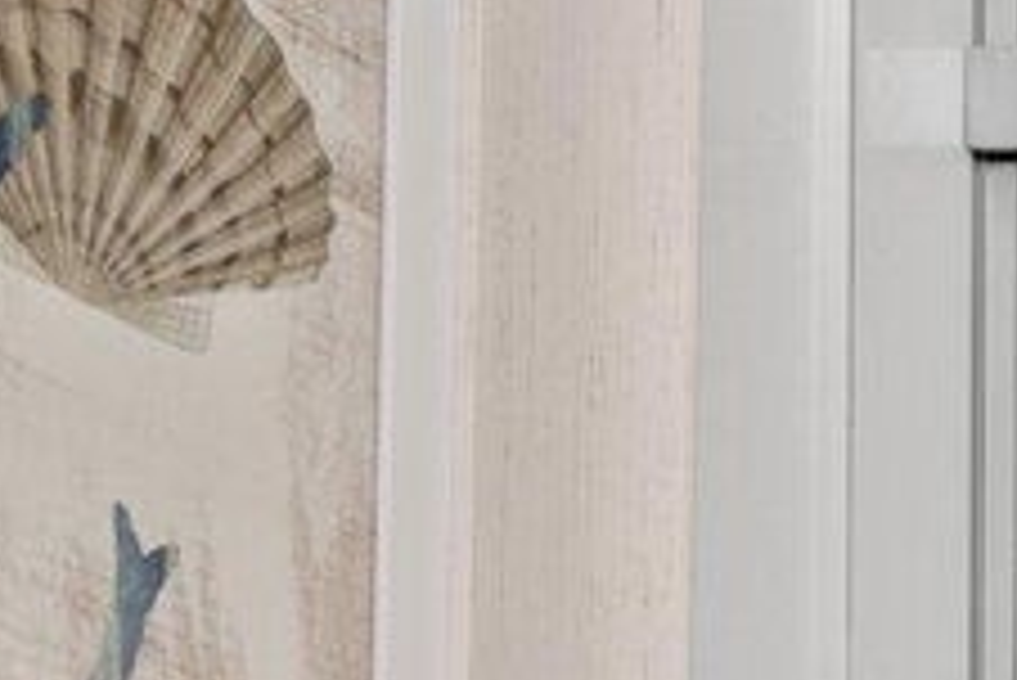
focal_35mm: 102
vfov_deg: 10.1
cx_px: 3069
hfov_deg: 11.3
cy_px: 2013
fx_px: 2883
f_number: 9
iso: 100
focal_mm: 15
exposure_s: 1/50
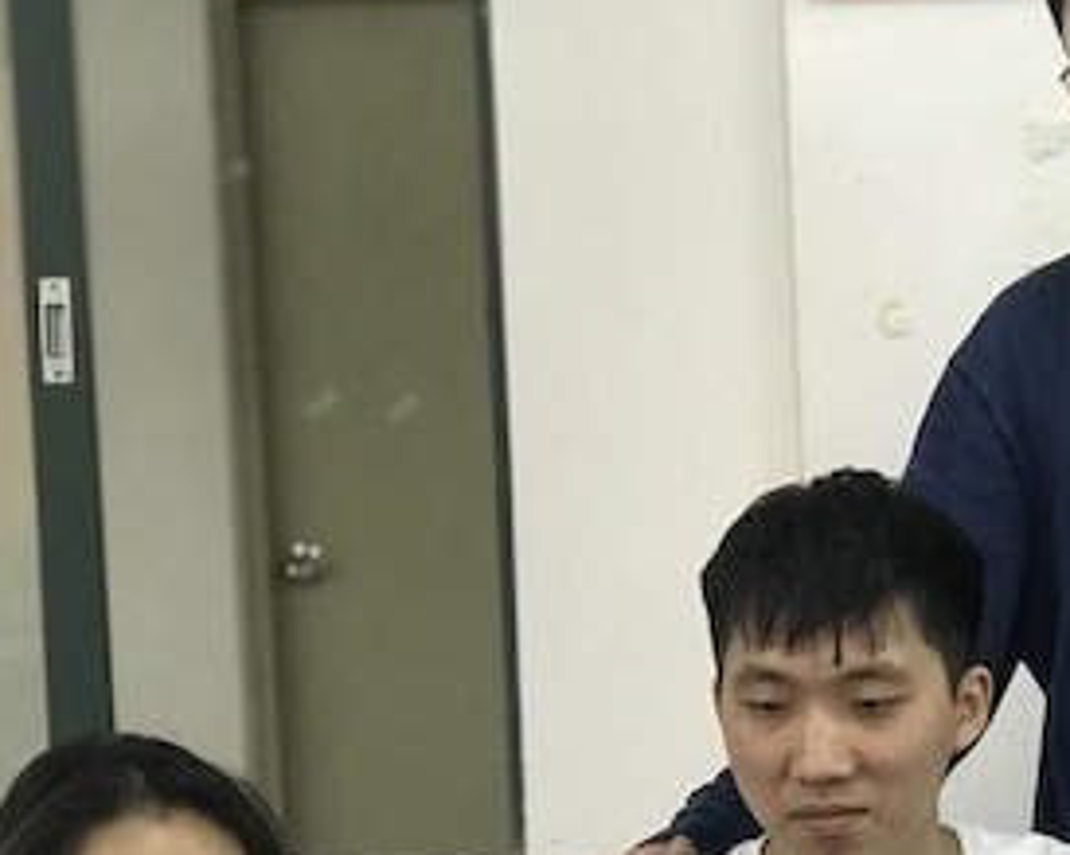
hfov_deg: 15.6
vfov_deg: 12.6
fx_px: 3862
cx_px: 972
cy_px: 656
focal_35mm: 122
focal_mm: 6.6
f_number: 2.8
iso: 400
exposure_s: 1/50
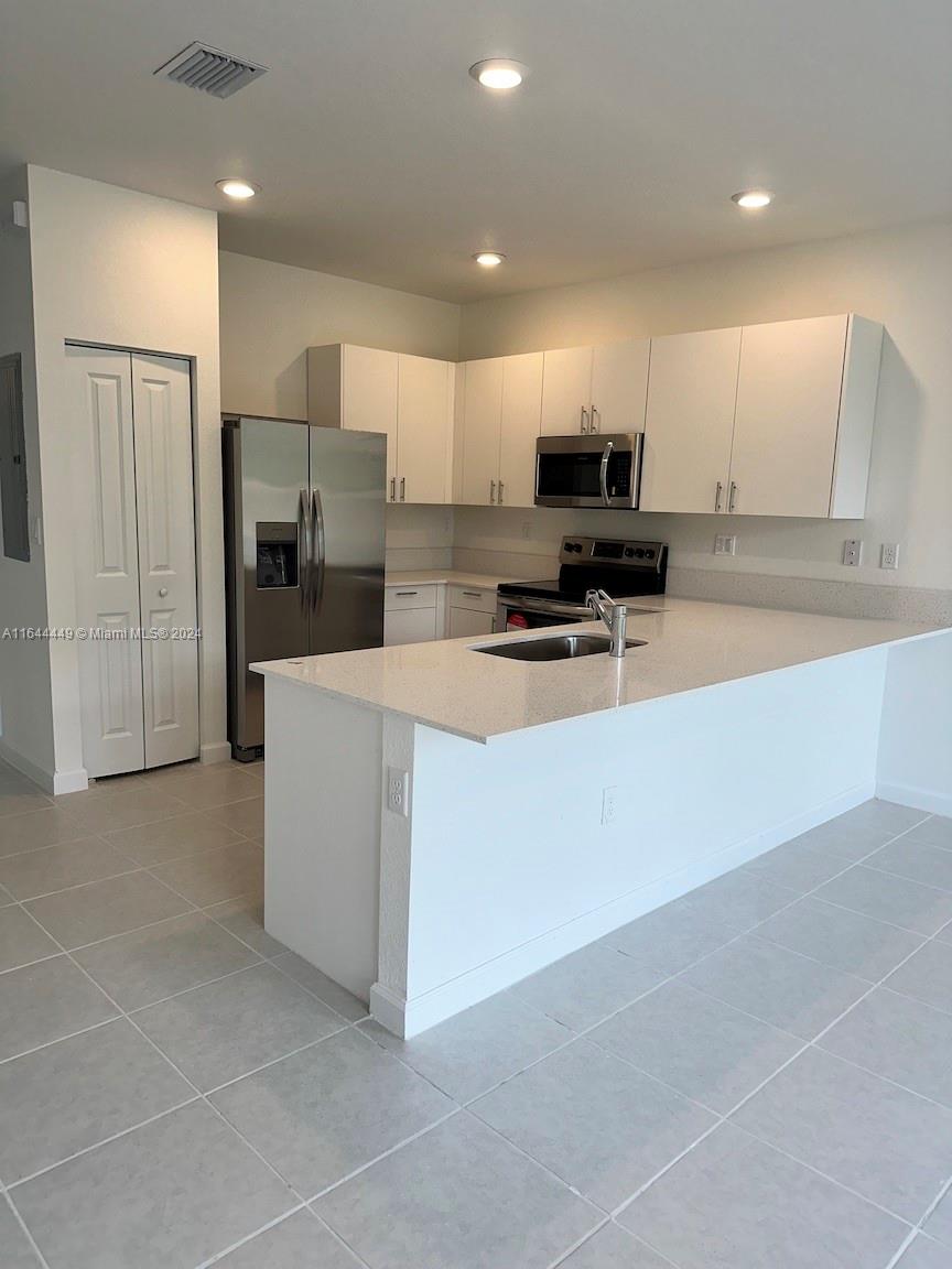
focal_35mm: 24
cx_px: 476
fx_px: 880
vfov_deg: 71.6
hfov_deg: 56.8
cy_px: 634
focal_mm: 6.86
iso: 50
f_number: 1.78
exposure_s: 1/256
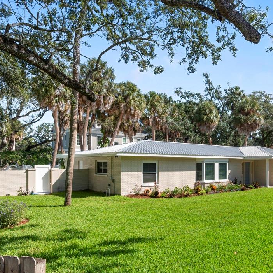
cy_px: 154
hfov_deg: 50.3
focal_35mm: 31
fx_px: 277
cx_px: 206
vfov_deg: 52.4
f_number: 8
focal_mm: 16
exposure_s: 1/500
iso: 250
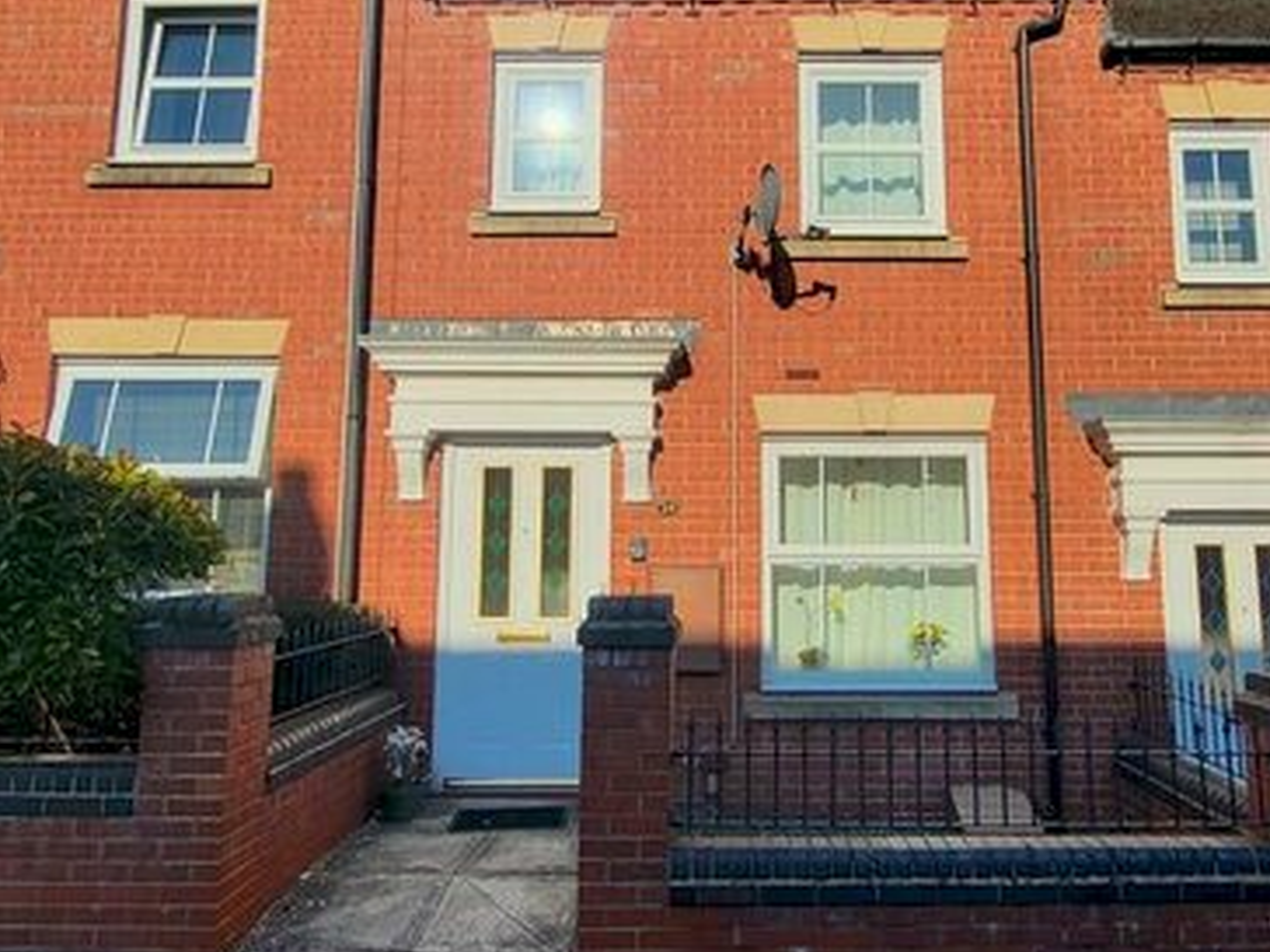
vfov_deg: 54.7
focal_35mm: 25
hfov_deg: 69.1
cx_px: 712
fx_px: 917
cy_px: 410
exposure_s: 1/914
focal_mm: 1.74
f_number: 2.2
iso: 32
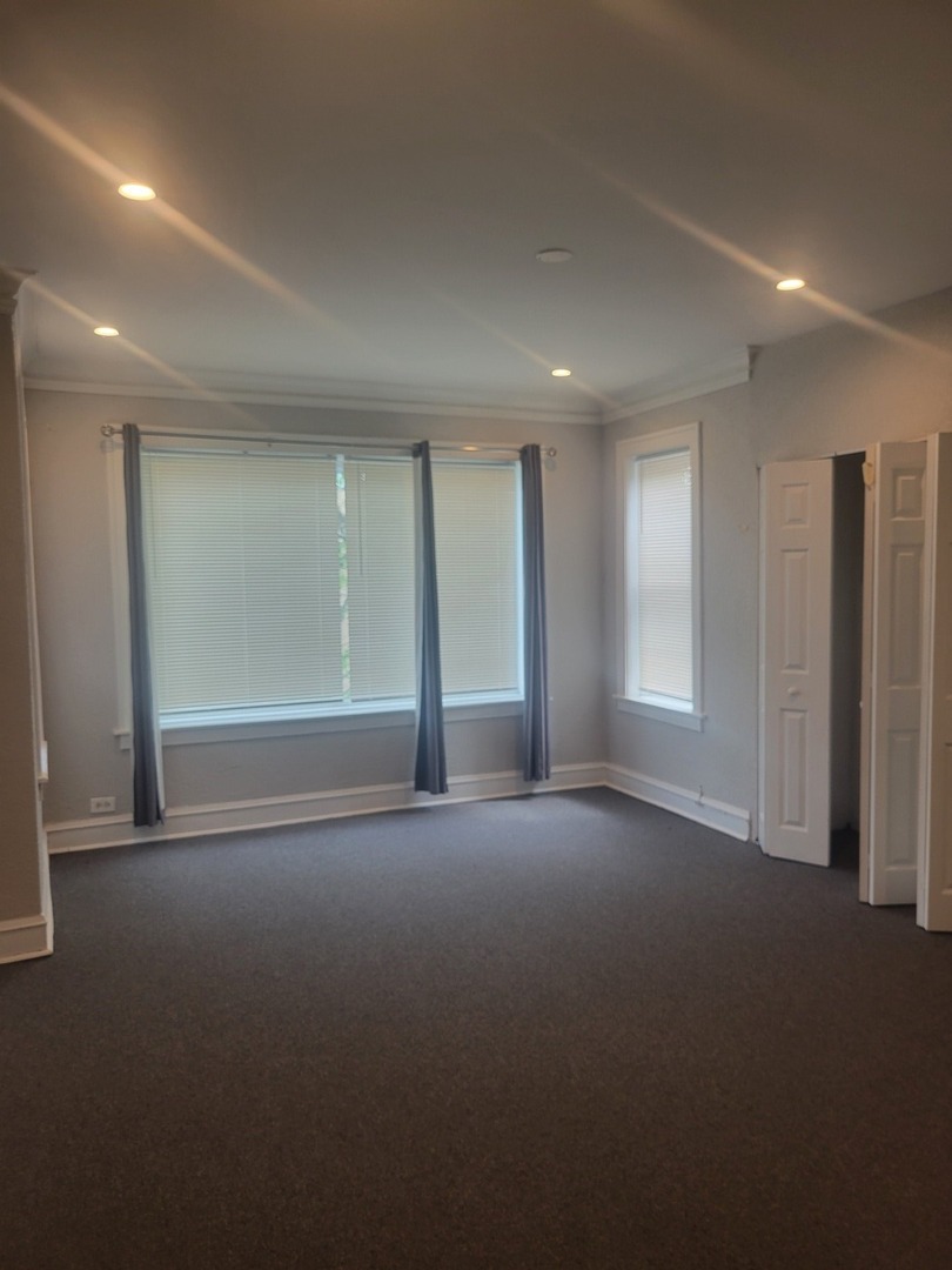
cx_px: 476
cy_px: 635
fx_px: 953
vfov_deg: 67.3
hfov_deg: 53.1
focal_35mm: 26
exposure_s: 1/120
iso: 80
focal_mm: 5.4
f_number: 1.8
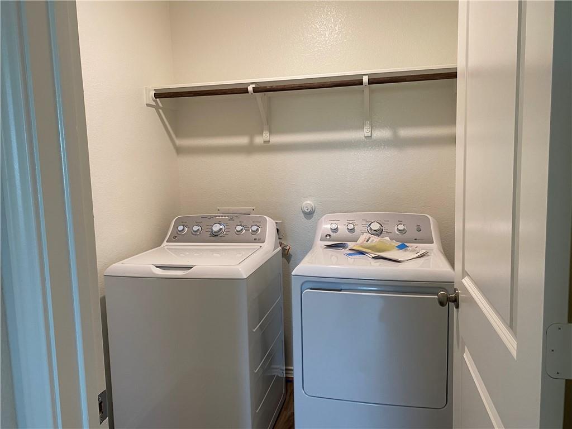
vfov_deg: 53.1
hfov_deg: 67.3
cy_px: 214
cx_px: 286
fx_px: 430
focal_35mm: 26
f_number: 1.8
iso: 80
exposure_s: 1/60
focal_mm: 4.25
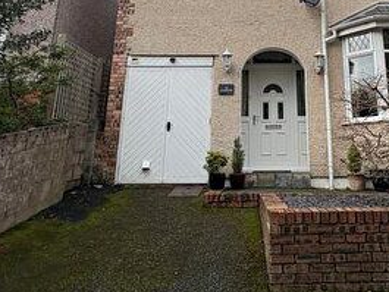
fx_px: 416
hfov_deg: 49.1
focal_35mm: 37
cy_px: 29
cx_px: 266
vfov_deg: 36.3
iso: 64
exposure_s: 1/565
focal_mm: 2.22
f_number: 2.2
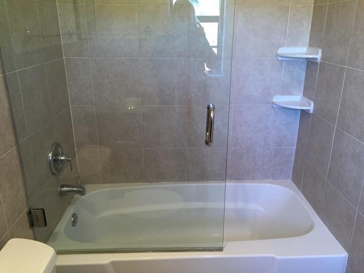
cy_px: 136
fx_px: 305
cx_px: 182
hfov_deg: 61.7
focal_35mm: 29
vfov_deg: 48.2
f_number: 2.2
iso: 125
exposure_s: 1/30
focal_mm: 4.15
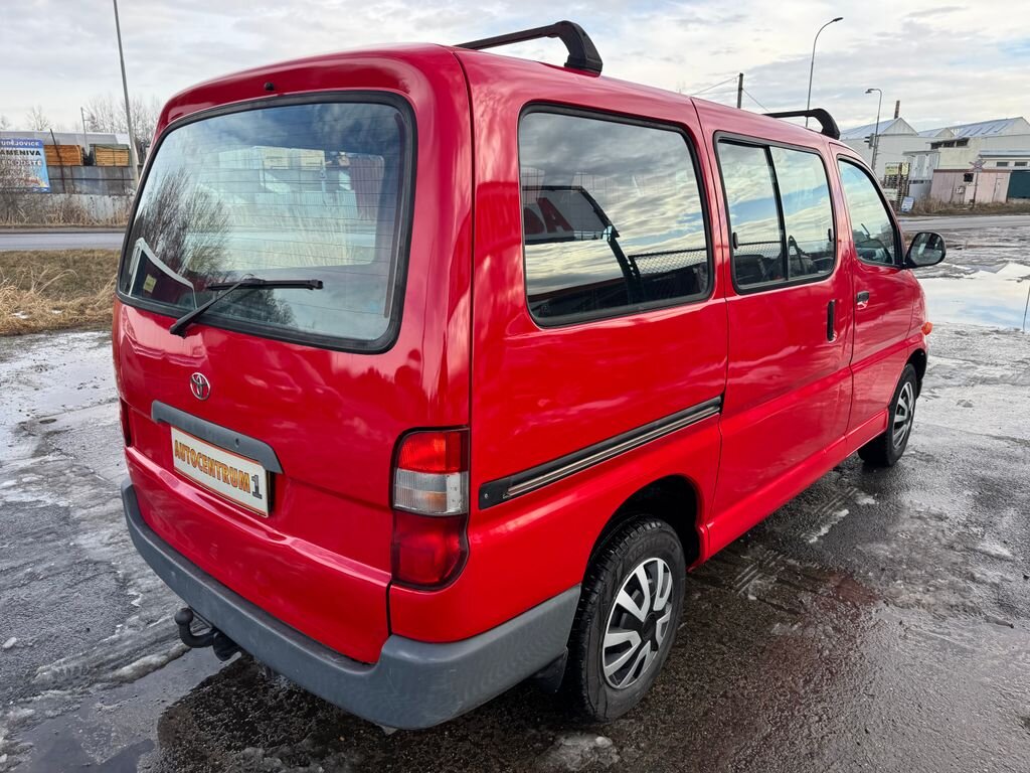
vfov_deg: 56.8
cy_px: 386
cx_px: 515
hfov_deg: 71.6
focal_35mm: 24
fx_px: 714
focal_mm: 6.76
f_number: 1.78
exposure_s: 1/715
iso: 80
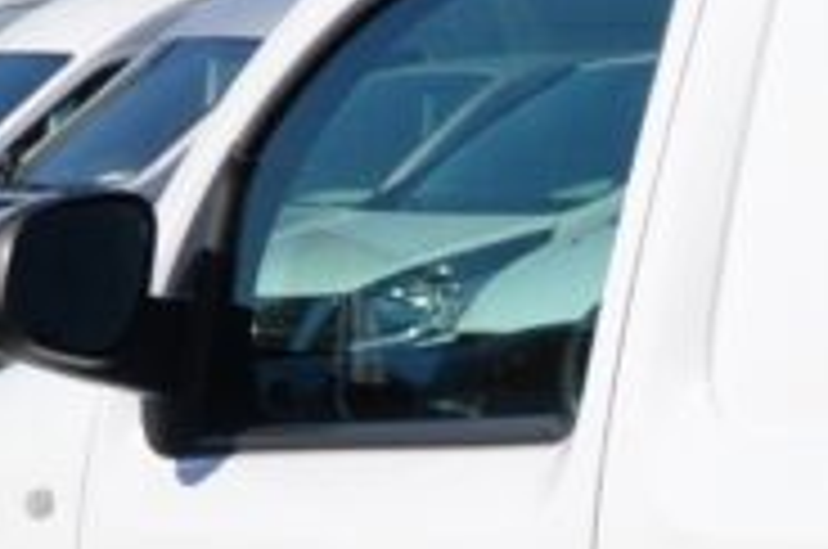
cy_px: 616
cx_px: 1868
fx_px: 4794
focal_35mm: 209
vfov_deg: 6.5
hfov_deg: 9.0
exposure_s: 1/500
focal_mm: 25
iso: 500
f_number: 11
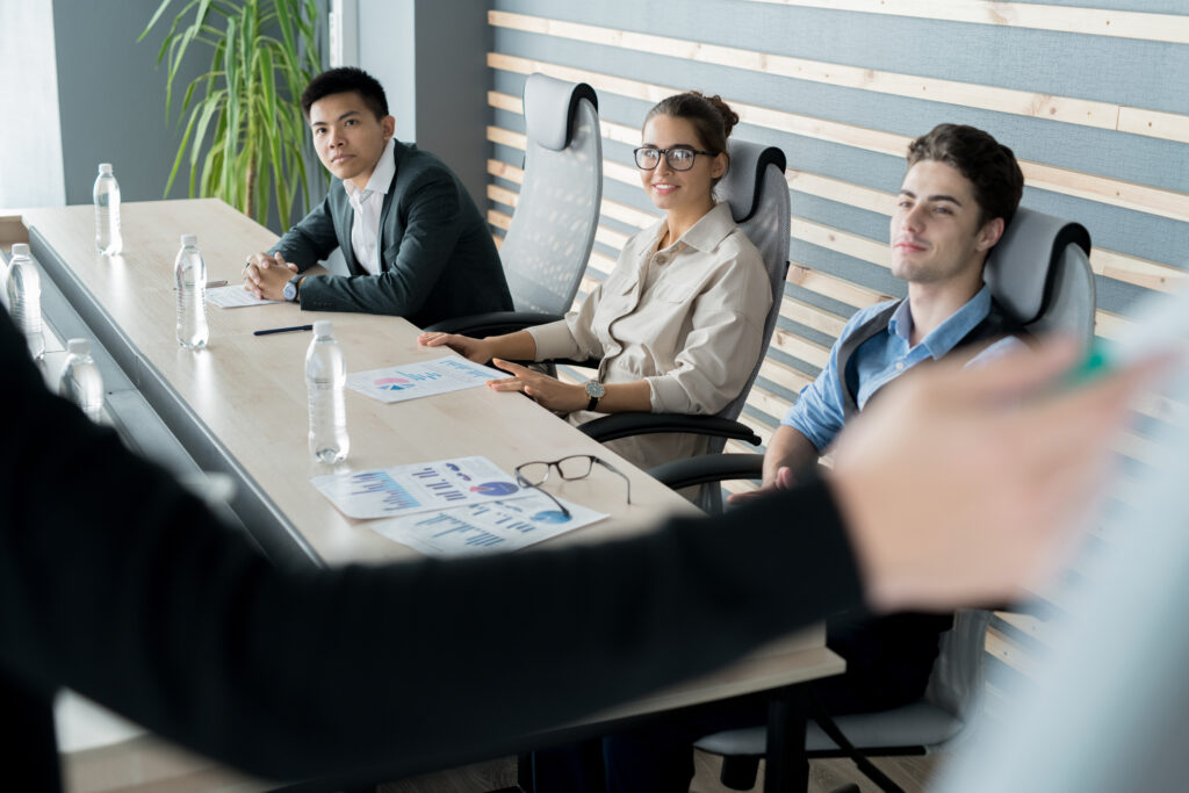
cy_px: 396
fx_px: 1652
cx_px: 594
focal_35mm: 50
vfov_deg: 27.0
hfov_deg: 39.6
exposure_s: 1/160
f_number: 3.2
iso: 400
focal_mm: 50
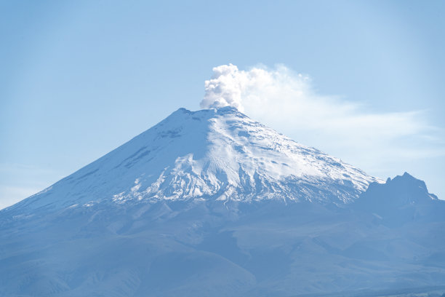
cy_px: 148
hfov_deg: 8.6
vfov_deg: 5.7
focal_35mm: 240
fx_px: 2966
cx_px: 222
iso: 200
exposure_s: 1/640
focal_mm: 240
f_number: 11
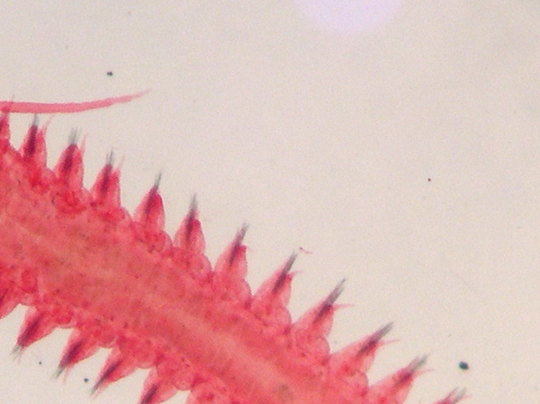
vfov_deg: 10.6
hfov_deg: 14.2
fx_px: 2167
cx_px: 167
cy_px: 284
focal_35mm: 139
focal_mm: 12.2
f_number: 3.4
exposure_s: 1/27
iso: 100
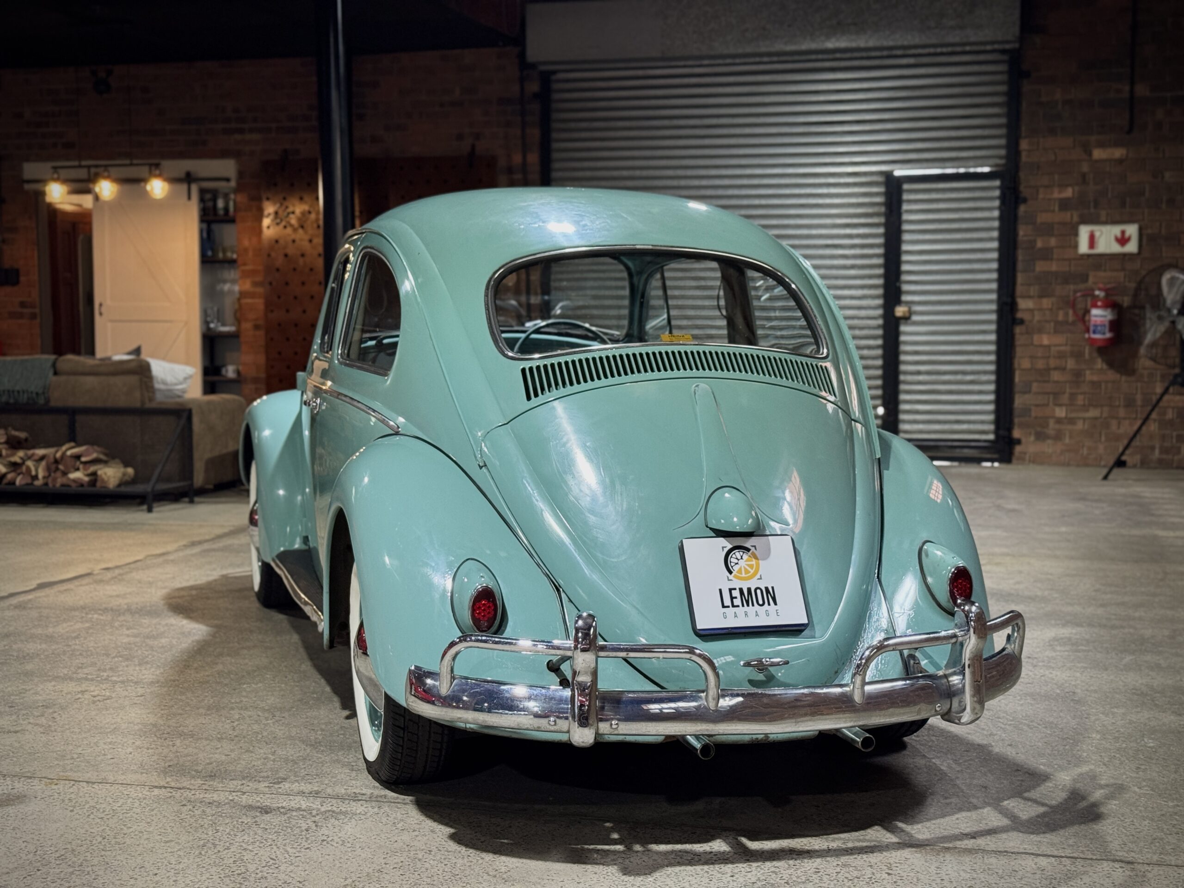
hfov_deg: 39.7
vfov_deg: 30.3
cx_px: 592
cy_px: 444
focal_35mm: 48
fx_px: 1642
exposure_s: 1/50
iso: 200
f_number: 1.78
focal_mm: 6.76
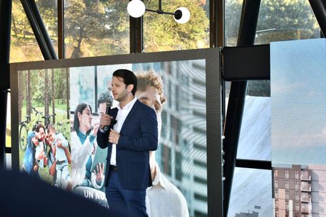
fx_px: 625
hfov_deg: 29.3
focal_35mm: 69
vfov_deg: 19.7
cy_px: 108
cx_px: 163
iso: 280
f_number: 5.3
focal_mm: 46
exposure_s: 1/60
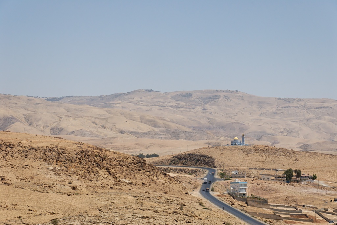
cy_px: 112
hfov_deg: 16.6
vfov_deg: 11.2
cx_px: 168
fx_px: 1153
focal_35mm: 123
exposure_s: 1/640
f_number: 11
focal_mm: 82
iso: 200
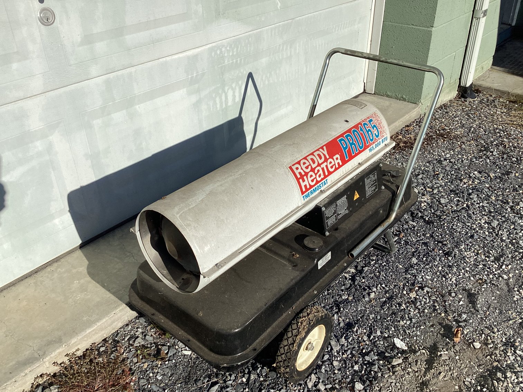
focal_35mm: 31
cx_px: 262
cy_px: 196
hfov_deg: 58.3
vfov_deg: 45.4
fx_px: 468
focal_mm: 3.3
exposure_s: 1/3135
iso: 25
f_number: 2.4
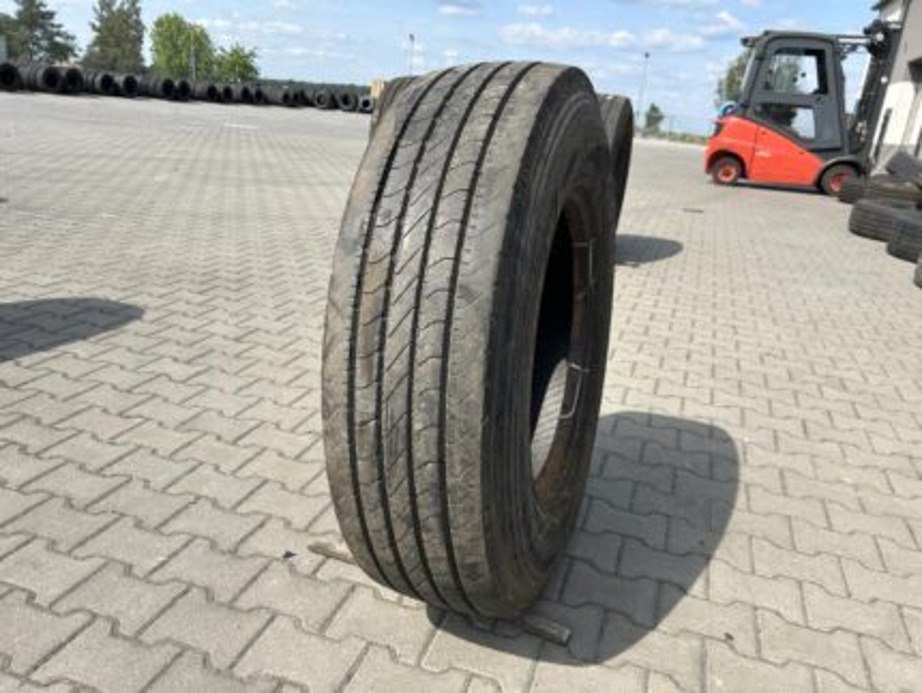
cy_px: 346
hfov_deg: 67.3
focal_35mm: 26
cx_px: 461
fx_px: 693
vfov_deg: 53.1
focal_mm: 5.7
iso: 50
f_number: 1.5
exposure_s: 1/2841
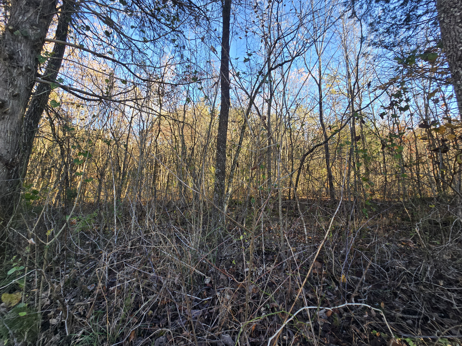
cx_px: 231
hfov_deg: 106.2
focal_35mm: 13
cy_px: 173
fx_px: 174
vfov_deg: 89.9
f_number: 2.2
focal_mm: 2.2
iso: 50
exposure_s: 1/170
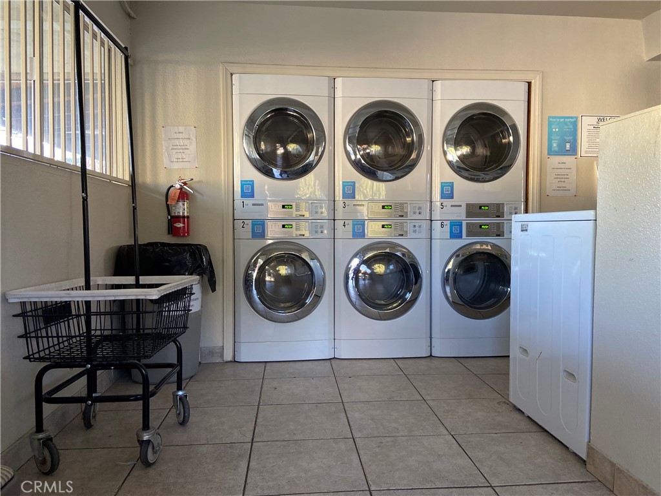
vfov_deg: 53.1
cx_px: 330
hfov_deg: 67.3
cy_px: 248
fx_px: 496
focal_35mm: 26
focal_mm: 4.25
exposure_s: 1/60
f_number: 1.8
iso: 250
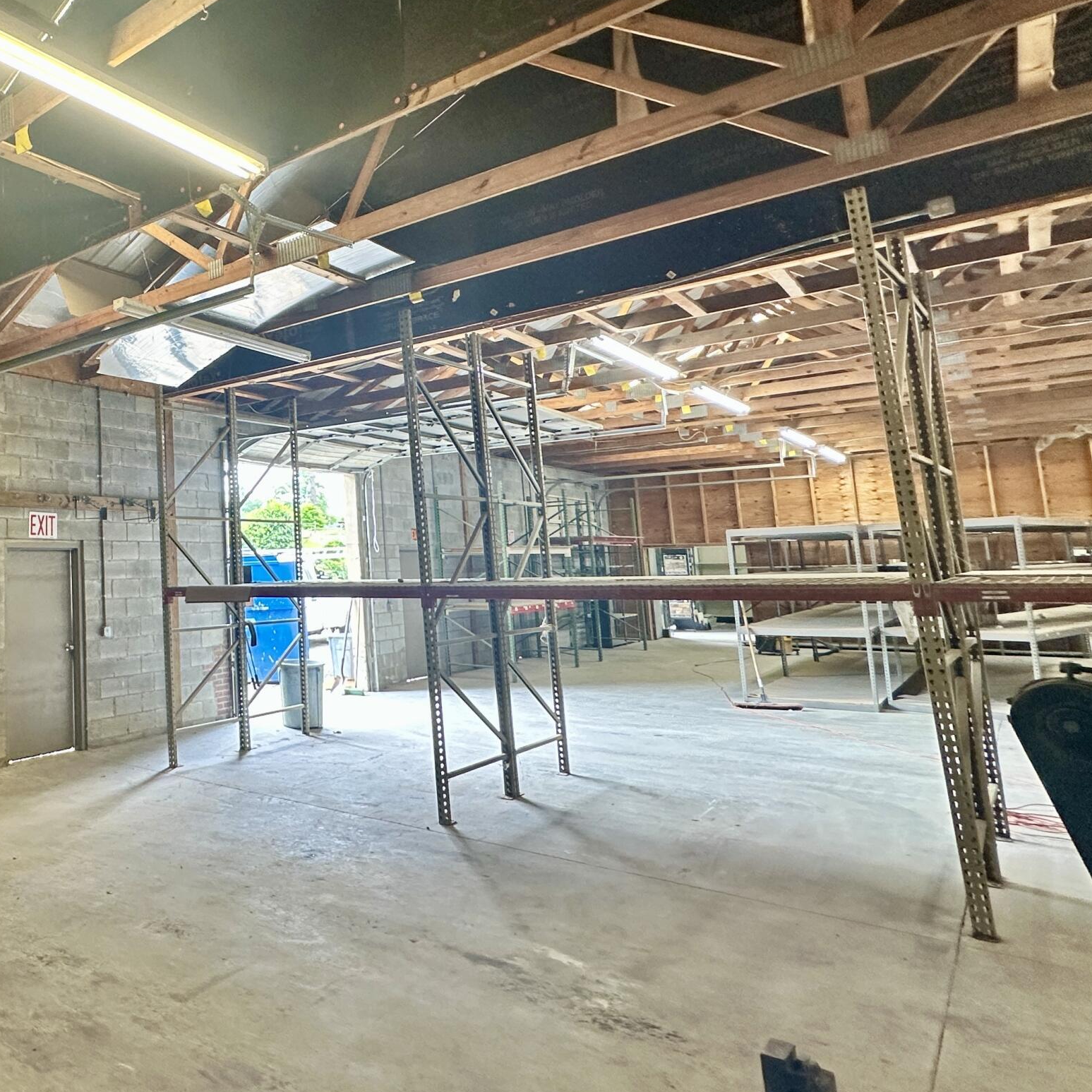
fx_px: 857
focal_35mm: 24
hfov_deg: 54.7
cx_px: 70
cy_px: 472
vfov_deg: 64.8
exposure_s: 1/60
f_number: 2.2
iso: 200
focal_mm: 2.22
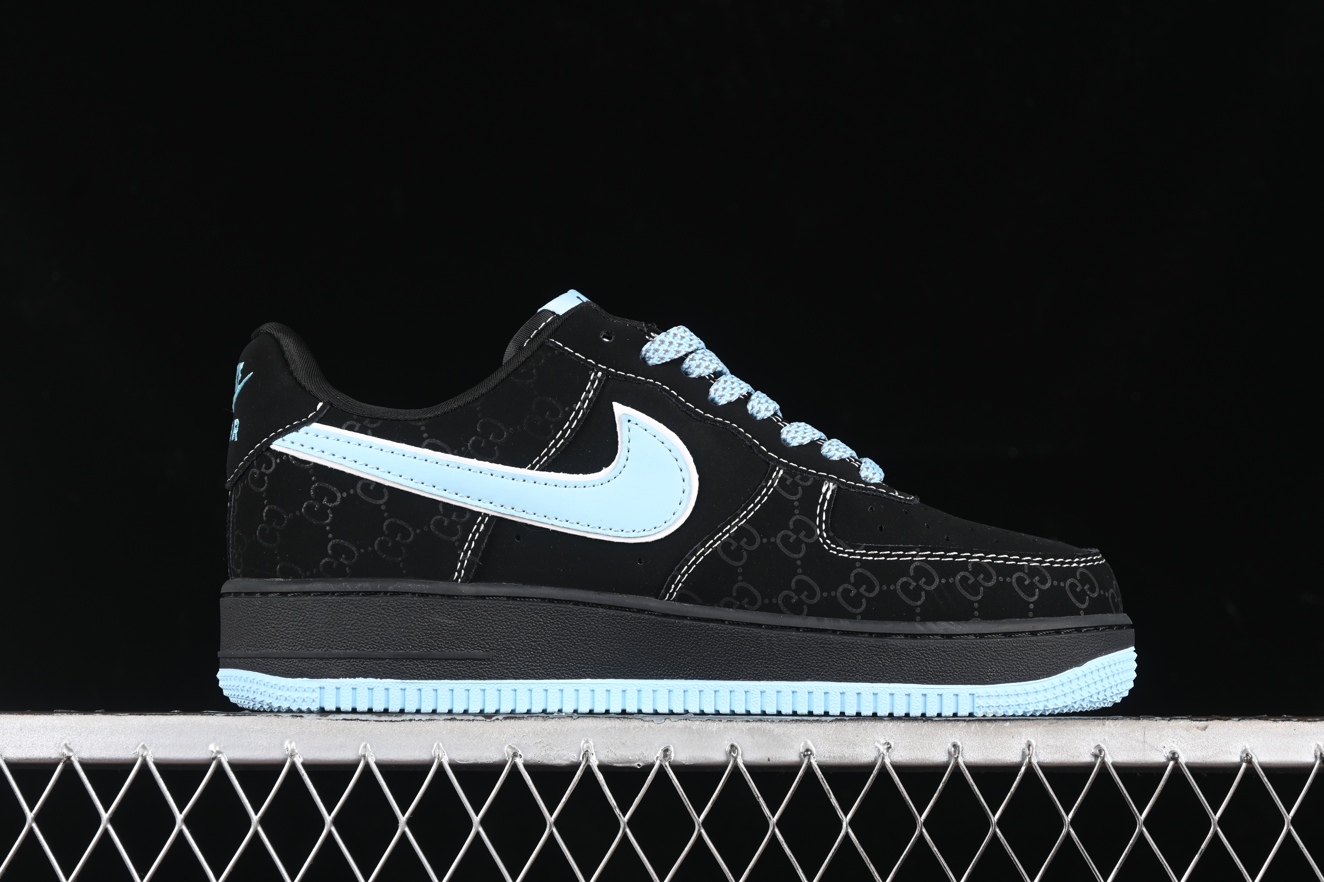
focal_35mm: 75
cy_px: 441
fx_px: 2758
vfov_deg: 18.2
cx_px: 662
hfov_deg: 27.0
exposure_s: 1/50
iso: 160
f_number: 6.3
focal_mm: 50
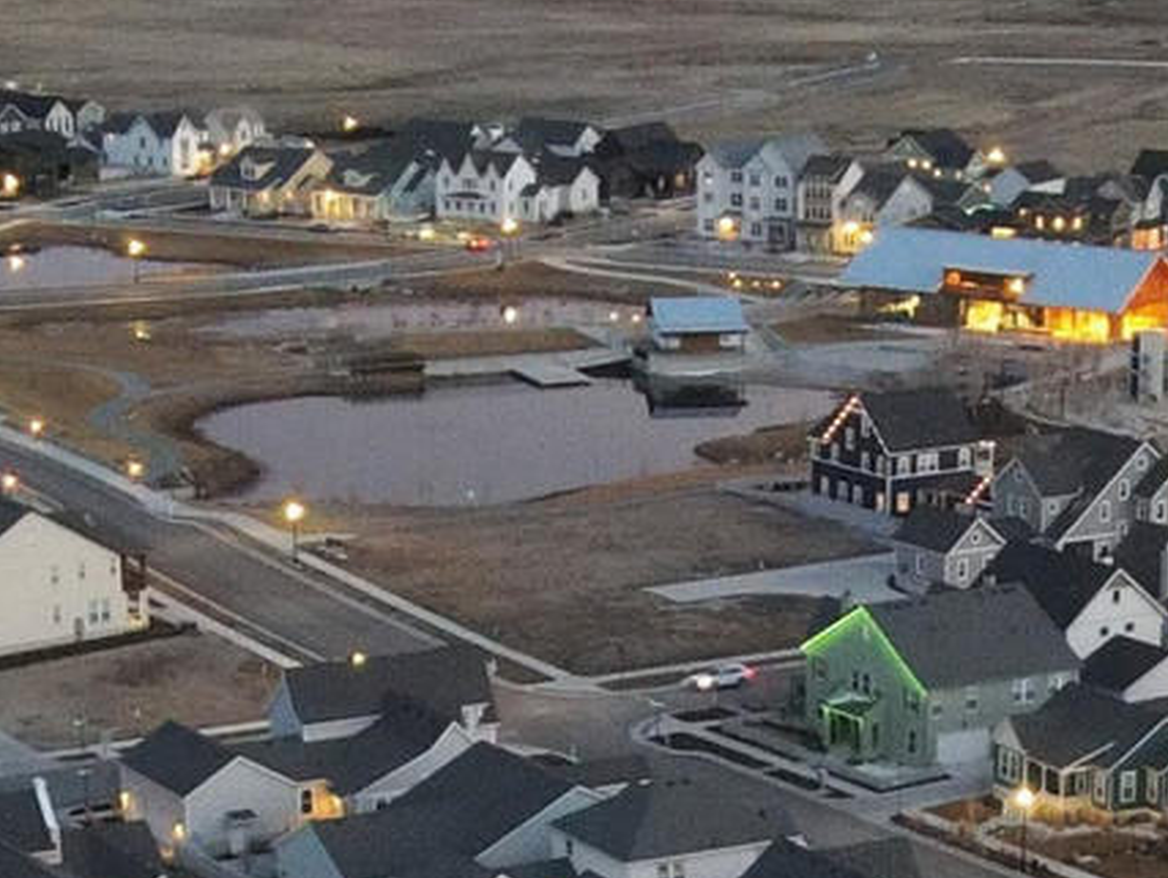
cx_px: 894
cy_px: 1291
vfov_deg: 12.3
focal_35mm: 115
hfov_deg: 17.0
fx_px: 3884
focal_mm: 4.5
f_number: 2.8
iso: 920
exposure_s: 1/6.25
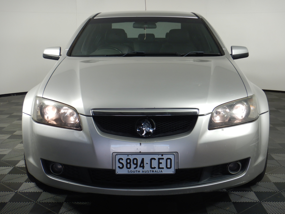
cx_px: 142
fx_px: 428
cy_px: 107
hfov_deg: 36.8
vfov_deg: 28.0
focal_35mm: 52
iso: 125
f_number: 4.3
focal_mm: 9.2
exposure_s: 1/40
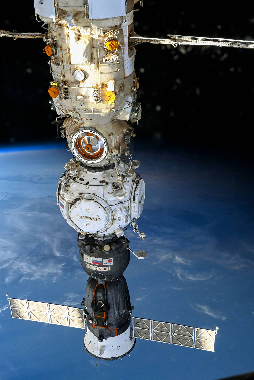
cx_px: 127
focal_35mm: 50
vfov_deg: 39.6
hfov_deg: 27.0
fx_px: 529
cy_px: 190
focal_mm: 50
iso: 6400
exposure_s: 1/1000
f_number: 16
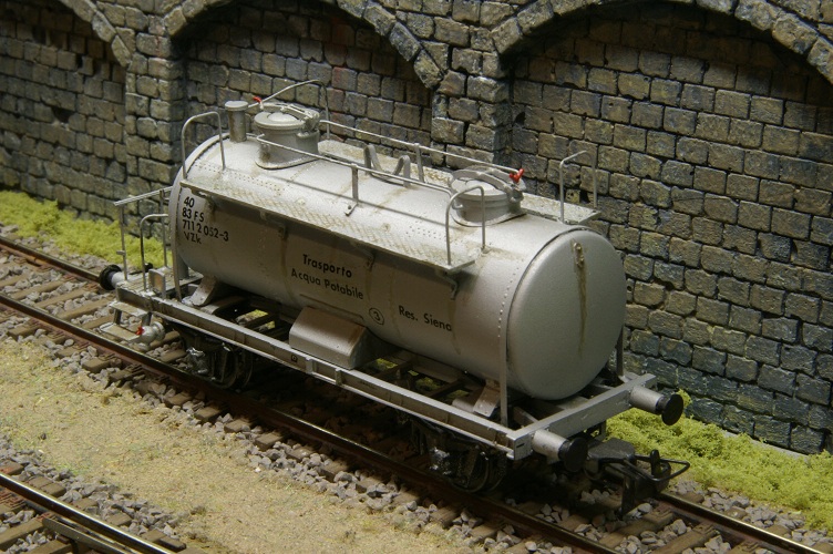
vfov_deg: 15.2
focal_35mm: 90
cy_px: 277
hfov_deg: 22.6
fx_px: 2081
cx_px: 416
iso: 200
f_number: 32
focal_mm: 60
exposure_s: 2
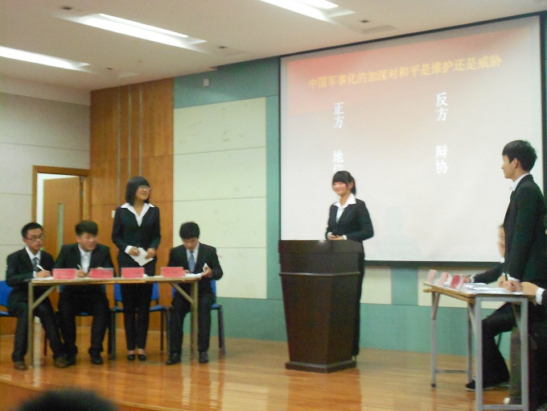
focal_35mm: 56
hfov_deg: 34.3
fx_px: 885
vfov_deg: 26.1
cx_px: 274
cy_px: 206
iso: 800
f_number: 4.9
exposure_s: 1/6
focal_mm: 10
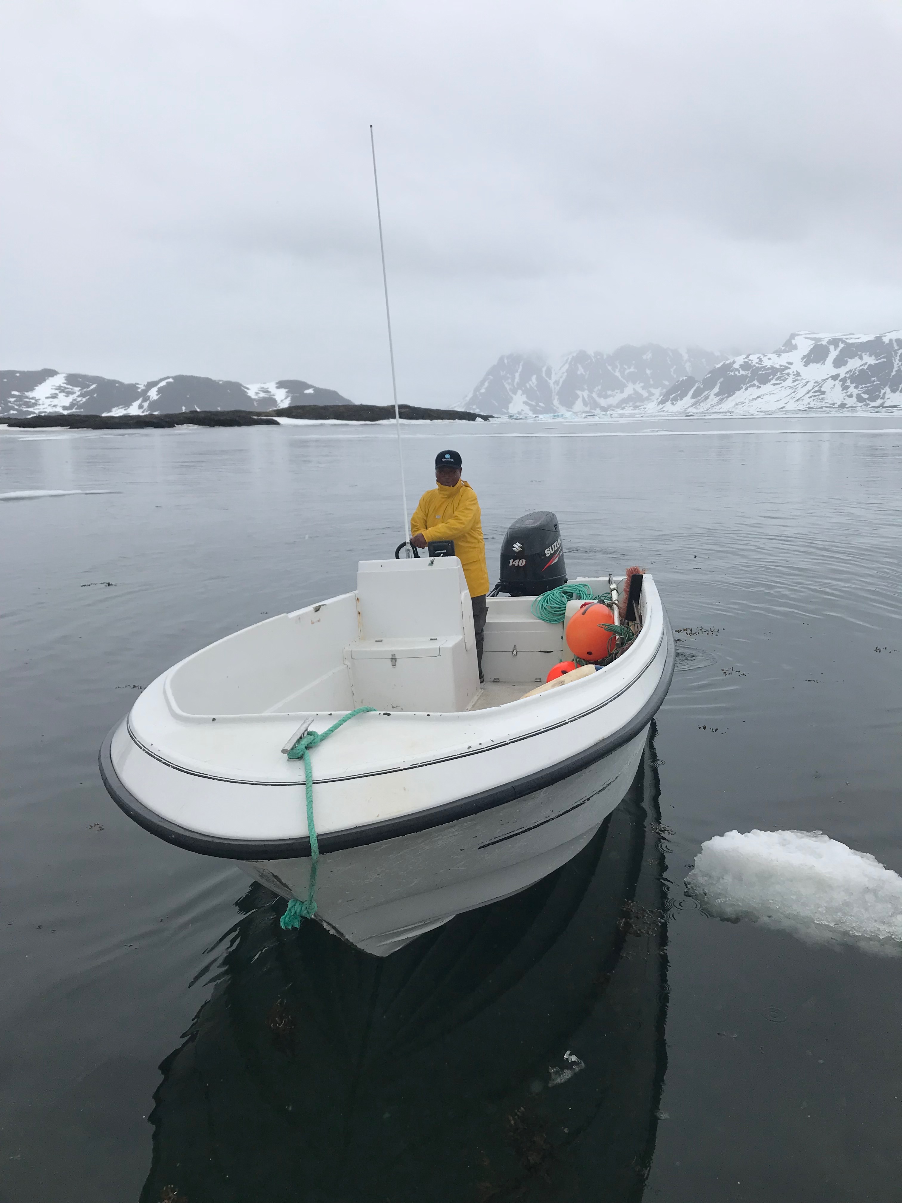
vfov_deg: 63.4
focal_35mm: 28
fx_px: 973
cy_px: 602
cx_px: 451
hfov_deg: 49.7
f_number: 1.8
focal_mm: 3.99
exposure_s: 1/2457
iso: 20
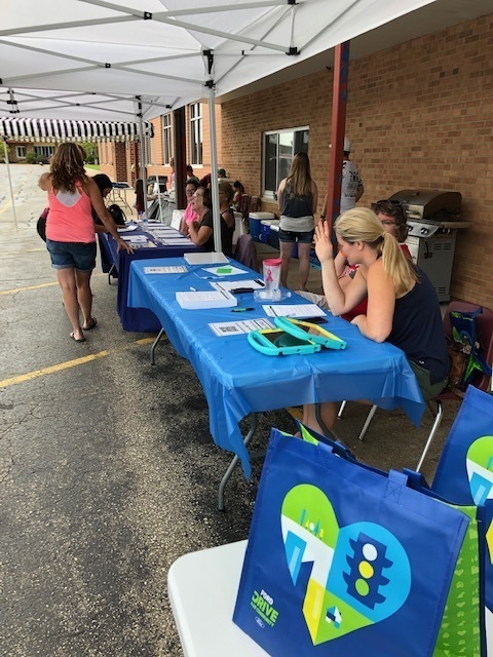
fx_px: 532
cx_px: 246
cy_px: 328
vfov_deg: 63.4
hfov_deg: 49.7
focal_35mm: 28
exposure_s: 1/345
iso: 20
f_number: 1.8
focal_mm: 3.99
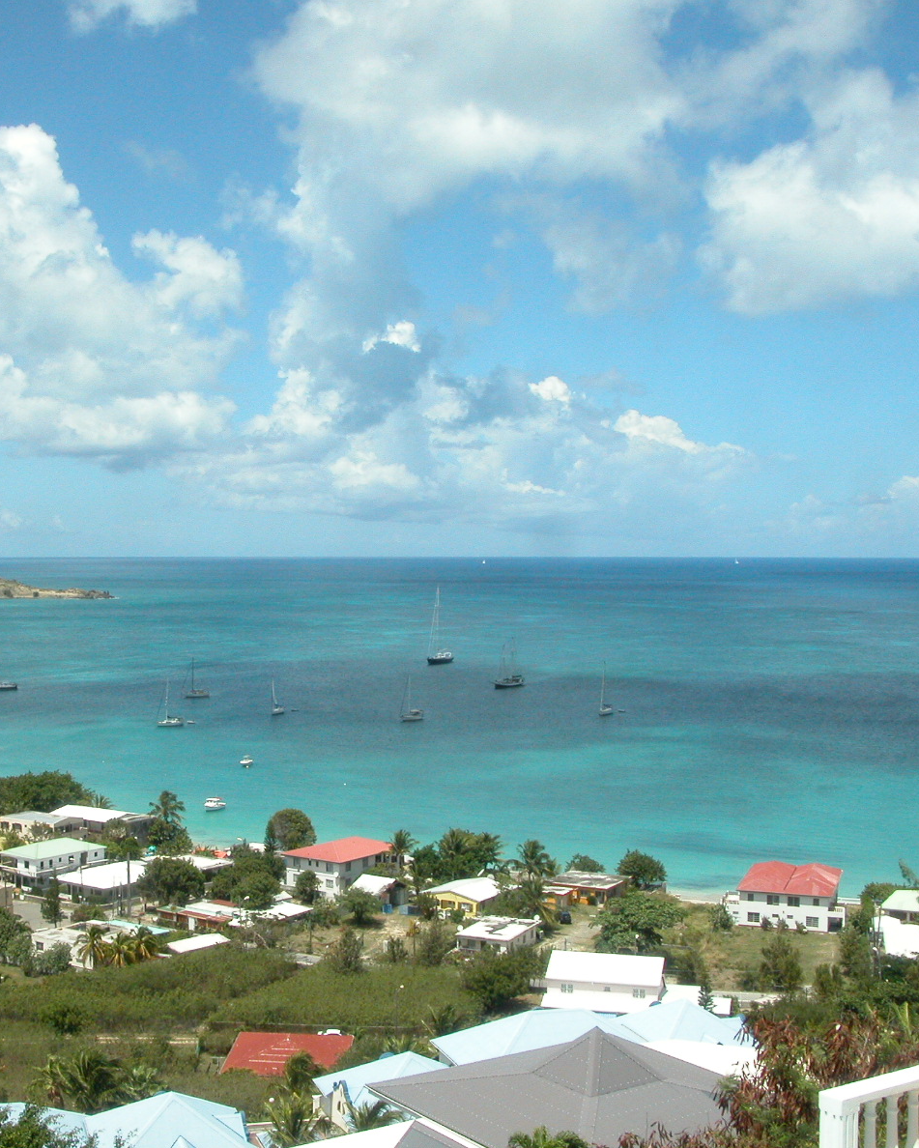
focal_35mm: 46
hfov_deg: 32.3
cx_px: 265
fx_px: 1563
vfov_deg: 40.3
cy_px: 571
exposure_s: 1/1901
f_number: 5
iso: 200
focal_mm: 8.9
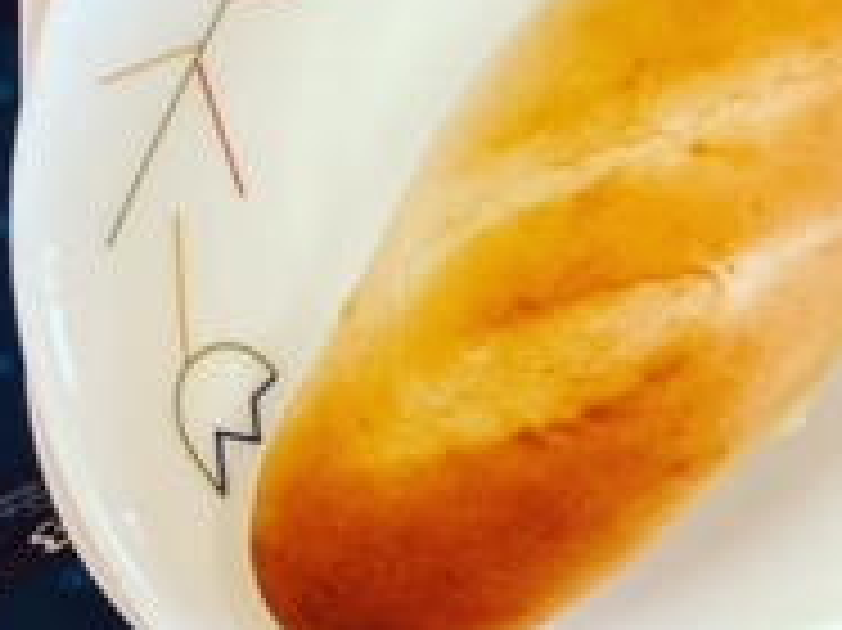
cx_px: 1310
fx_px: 2334
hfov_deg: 18.0
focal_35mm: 96
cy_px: -194
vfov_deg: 14.7
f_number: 1.8
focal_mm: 3.99
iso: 40
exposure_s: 1/50
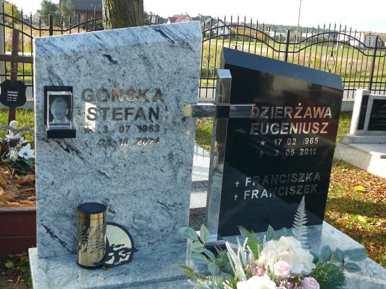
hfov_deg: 43.9
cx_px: 193
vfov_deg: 33.6
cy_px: 144
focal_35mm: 43
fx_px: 479
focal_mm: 6.4
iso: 80
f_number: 3.2
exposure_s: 1/200
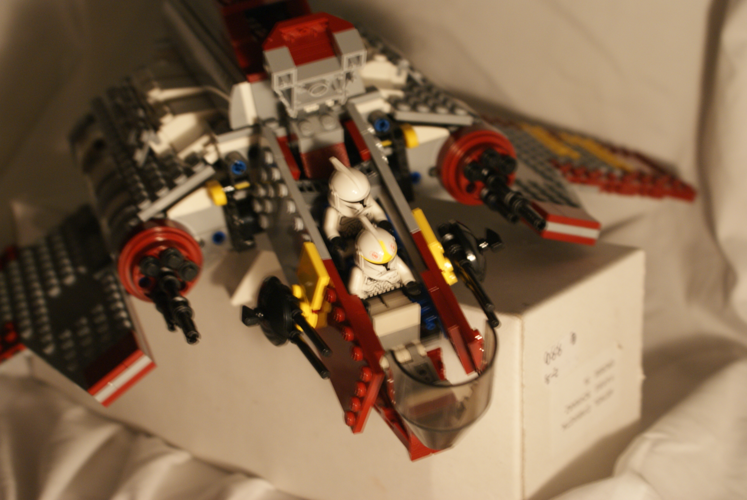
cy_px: 250
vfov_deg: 22.7
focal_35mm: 60
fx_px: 1246
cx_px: 374
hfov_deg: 33.4
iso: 400
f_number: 5.6
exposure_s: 1/4
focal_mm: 40
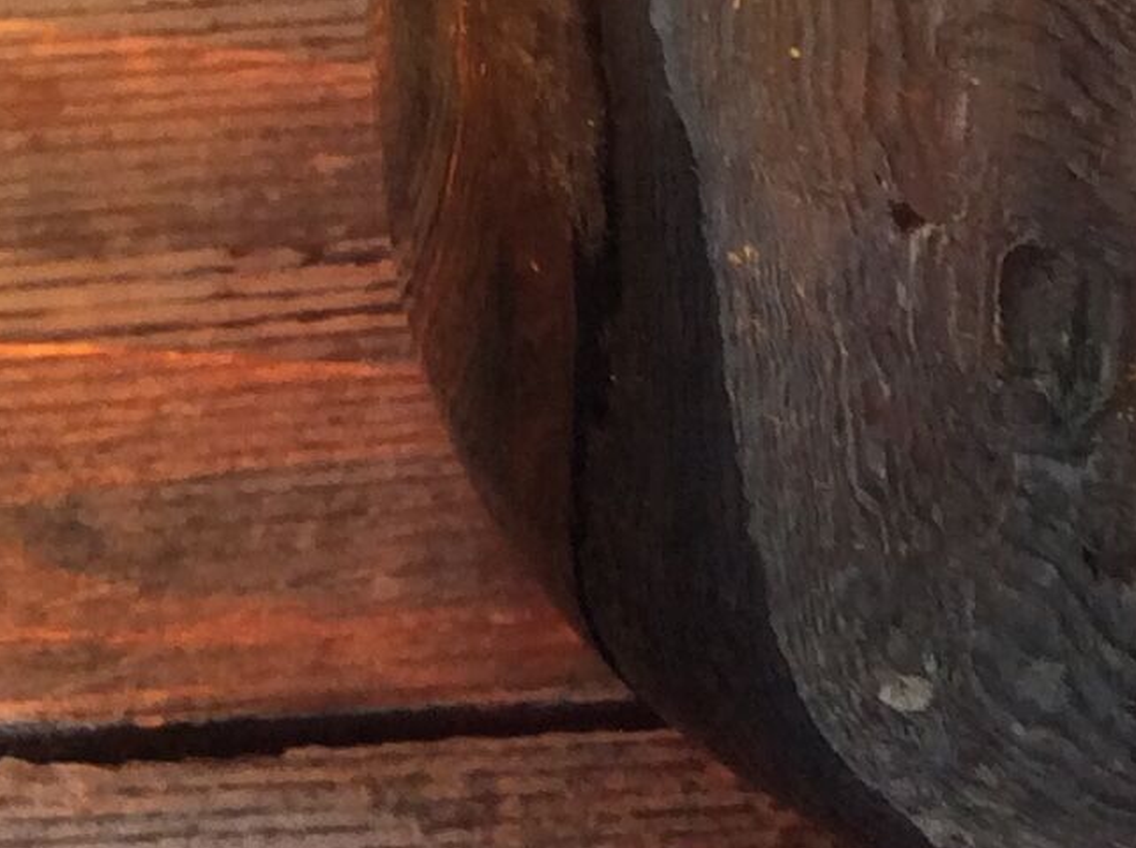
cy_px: -509
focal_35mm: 129
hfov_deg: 15.0
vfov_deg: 10.9
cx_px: 1201
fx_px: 4226
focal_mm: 3.3
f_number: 2.4
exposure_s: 1/25
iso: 40
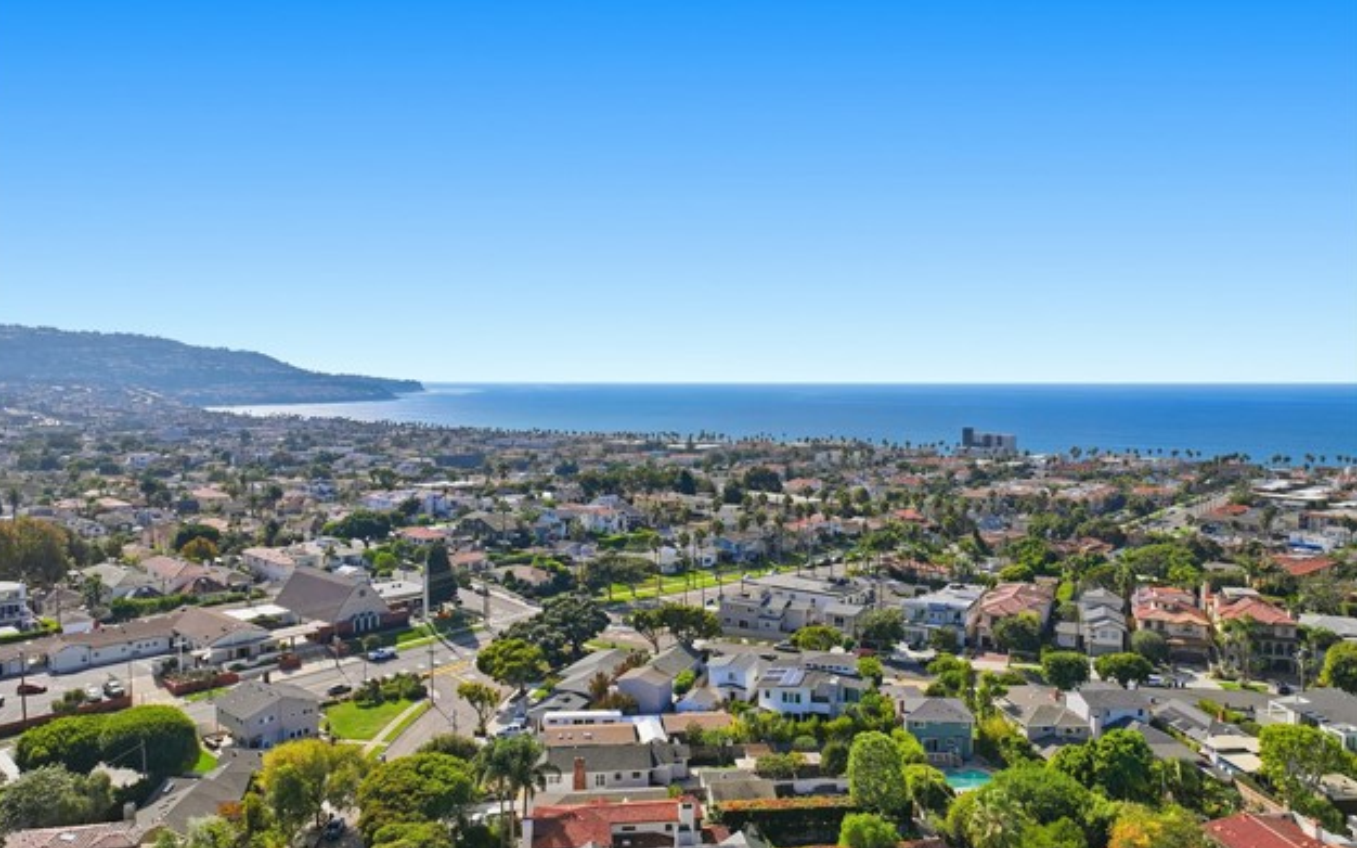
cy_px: 444
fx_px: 961
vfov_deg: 47.6
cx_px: 668
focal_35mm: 26
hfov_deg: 70.4
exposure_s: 1/8000
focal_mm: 12.3
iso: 150
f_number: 3.2
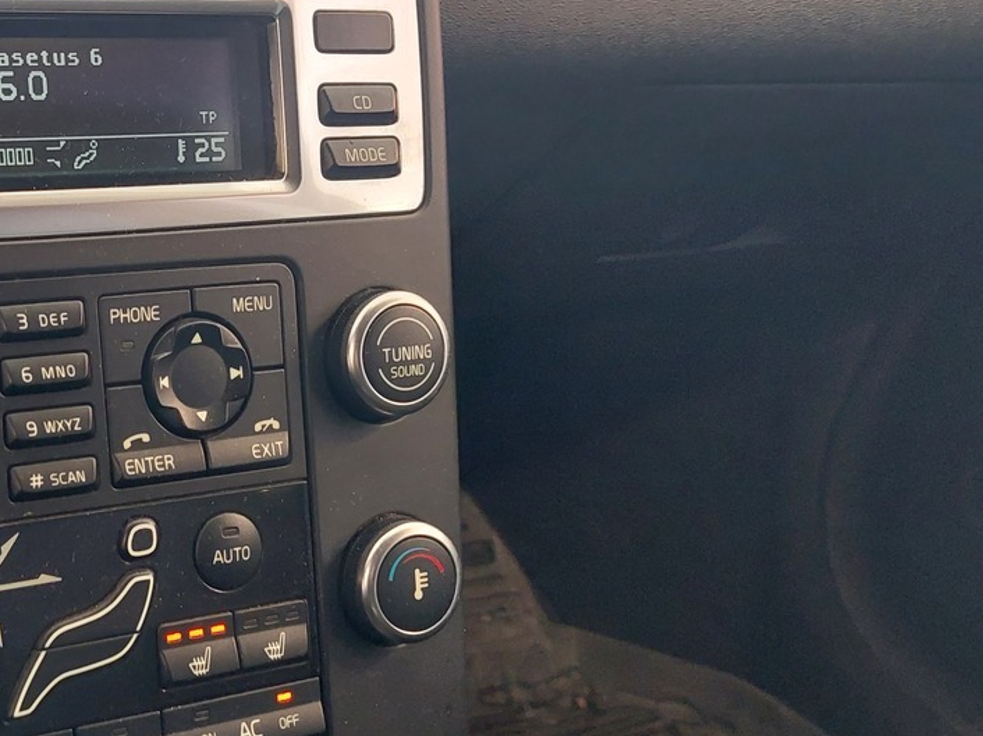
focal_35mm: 51
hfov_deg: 35.0
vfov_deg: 28.4
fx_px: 1448
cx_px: 72
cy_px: 465
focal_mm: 5.23
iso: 500
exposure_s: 1/50
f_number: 1.8
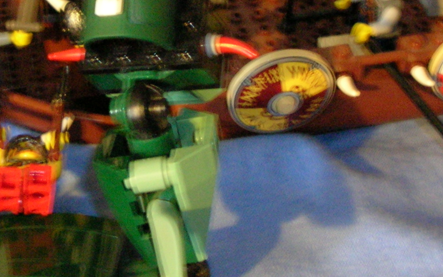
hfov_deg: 23.3
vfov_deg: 14.5
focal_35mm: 89
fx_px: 1075
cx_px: 176
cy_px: 7
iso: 200
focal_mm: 5.8
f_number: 2.8
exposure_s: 1.44
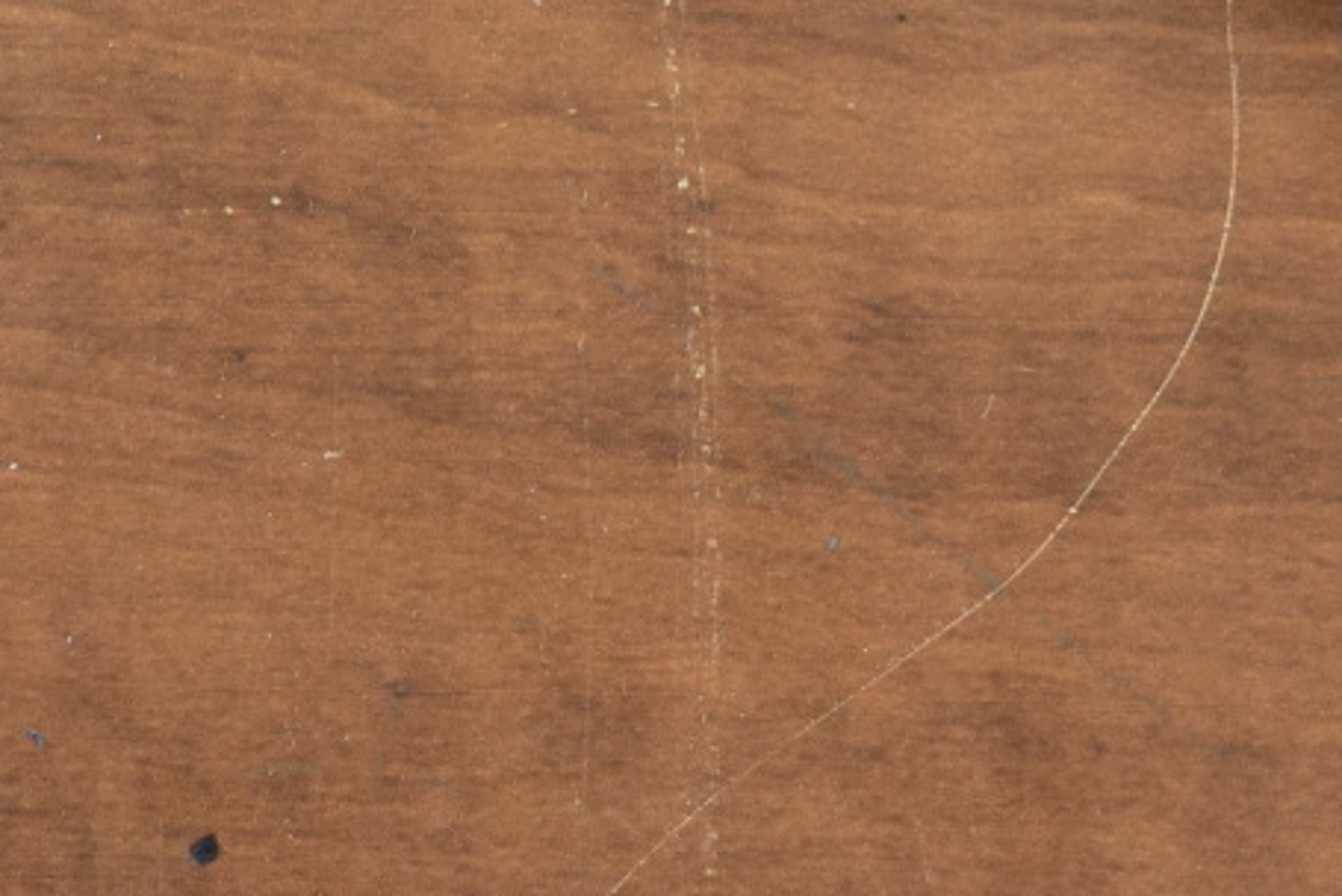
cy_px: -620
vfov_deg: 6.4
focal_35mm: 211
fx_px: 7870
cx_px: 304
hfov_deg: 9.7
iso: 560
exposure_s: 1/125
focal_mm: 40
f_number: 5.6
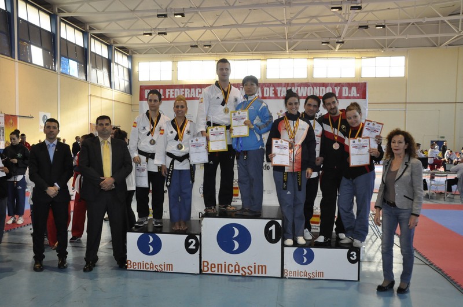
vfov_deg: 39.9
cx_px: 232
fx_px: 424
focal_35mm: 33
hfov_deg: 57.3
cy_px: 154
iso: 2000
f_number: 7.1
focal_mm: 22
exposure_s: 1/200
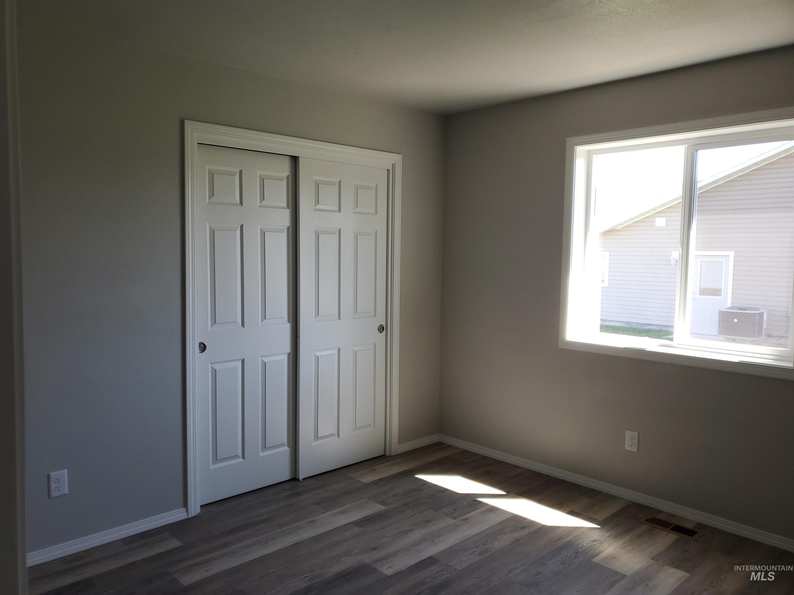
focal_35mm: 26
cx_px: 397
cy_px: 298
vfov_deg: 53.1
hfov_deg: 67.3
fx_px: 596
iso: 50
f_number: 1.5
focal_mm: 4.3
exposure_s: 1/128
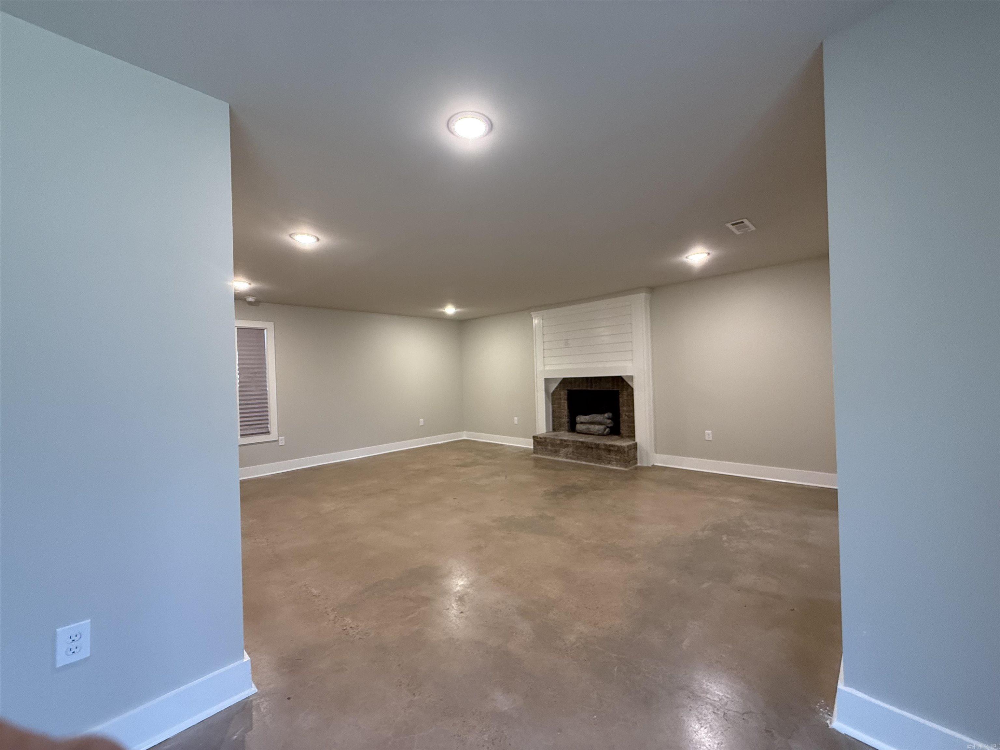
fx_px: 404
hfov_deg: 102.1
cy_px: 375
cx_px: 500
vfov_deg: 85.7
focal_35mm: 14
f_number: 2.2
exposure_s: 1/60
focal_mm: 2.22
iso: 320
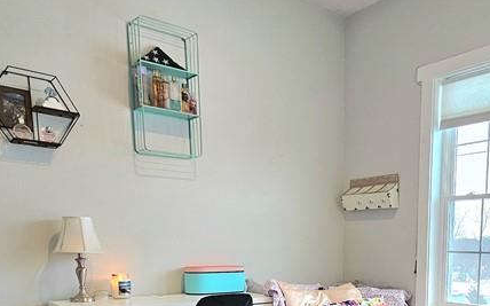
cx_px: 364
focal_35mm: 33
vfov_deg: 34.7
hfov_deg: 55.5
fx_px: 440
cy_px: 308
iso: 80
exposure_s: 1/60.2
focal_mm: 2.2
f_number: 2.2
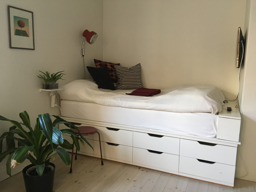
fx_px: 214
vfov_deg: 48.2
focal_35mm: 29
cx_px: 128
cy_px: 96
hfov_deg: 61.7
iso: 160
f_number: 2.2
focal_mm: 4.15
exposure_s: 1/33
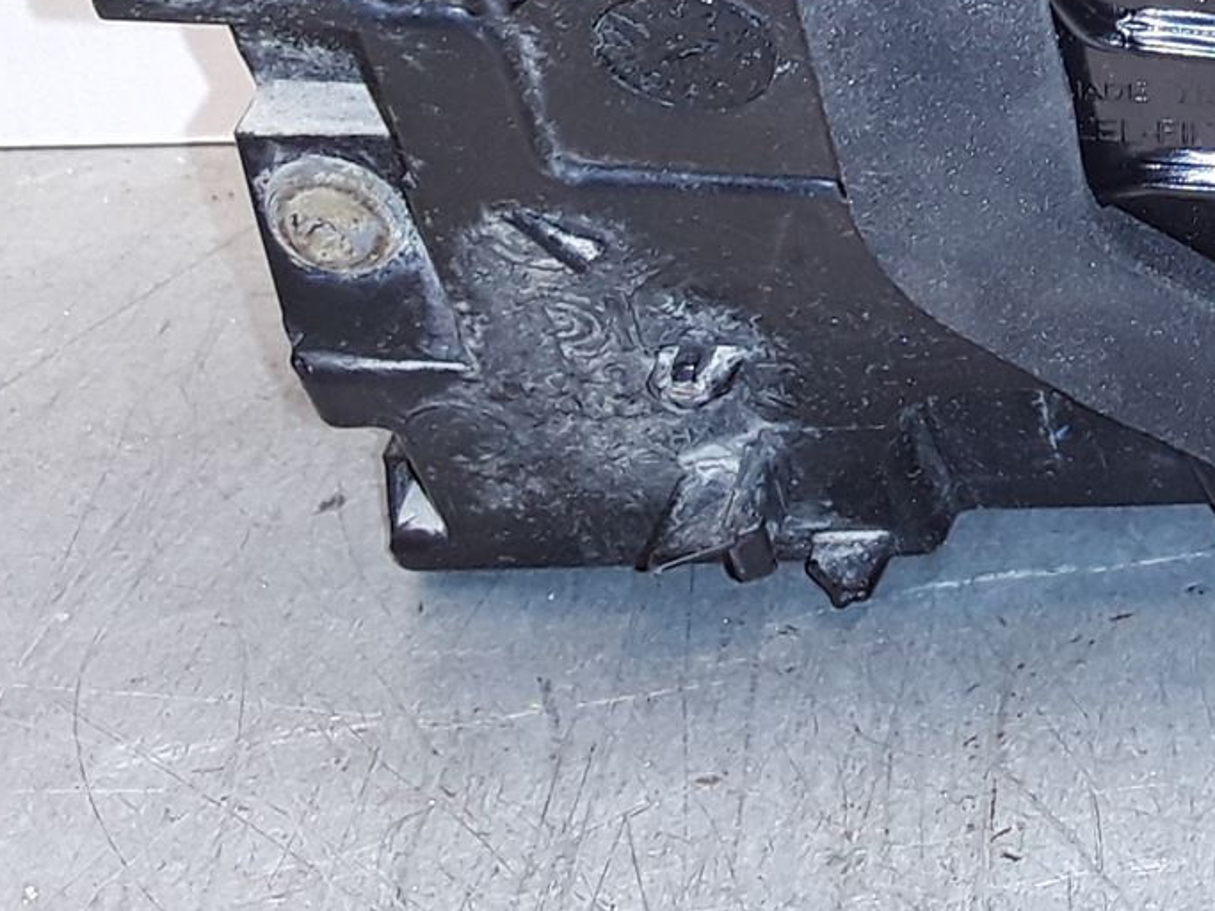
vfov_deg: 17.1
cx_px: 1459
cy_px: -25
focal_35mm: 84
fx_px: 2948
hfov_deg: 21.6
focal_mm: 2.91
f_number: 1.9
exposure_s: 1/50
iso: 50
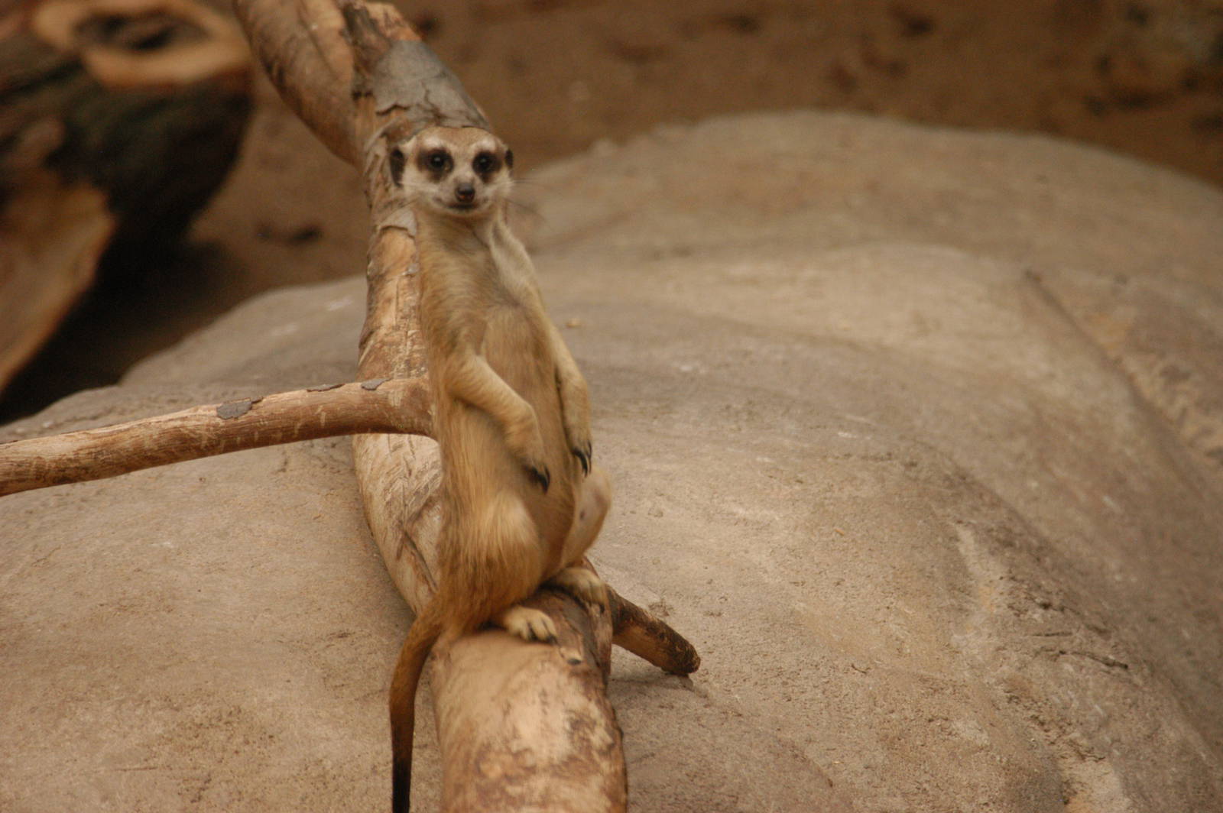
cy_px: 406
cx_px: 612
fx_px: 12729
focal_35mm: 375
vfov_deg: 3.7
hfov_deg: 5.5
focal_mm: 250
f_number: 6.3
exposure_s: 1/320
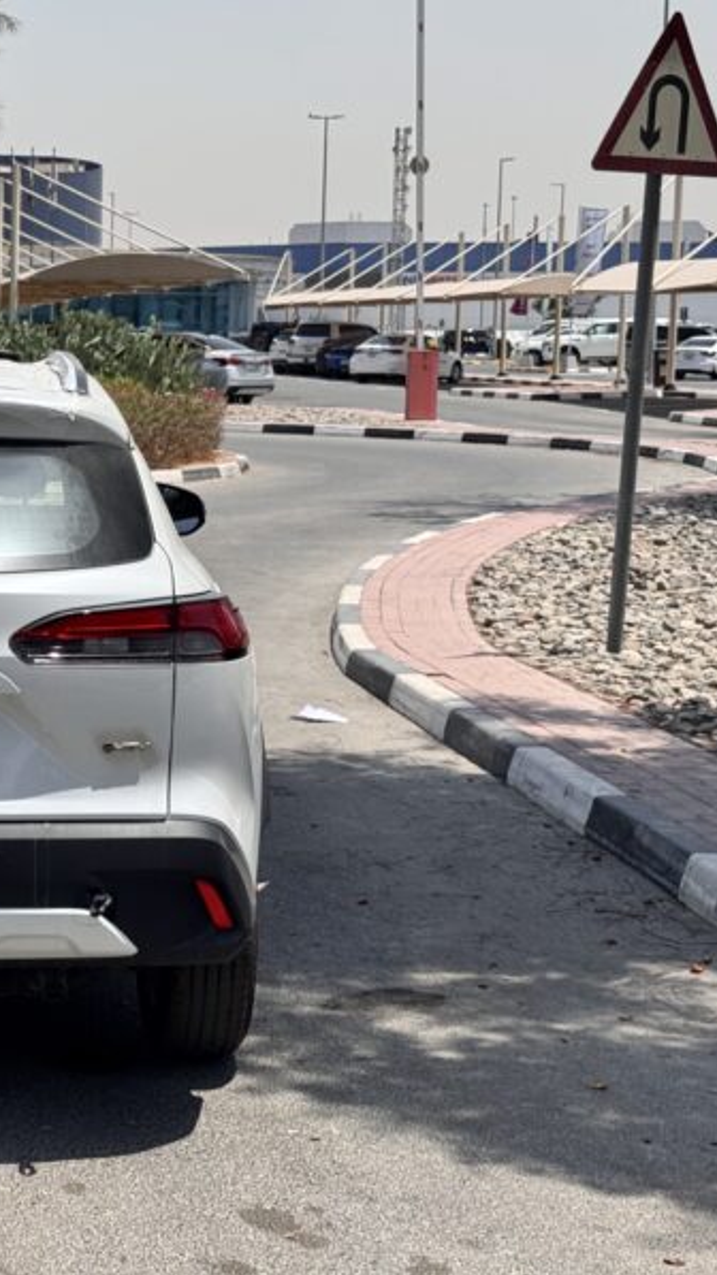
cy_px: 638
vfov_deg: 30.2
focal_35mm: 70
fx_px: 2368
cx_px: -68
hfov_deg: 16.7
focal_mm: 6.76
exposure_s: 1/4975
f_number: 1.78
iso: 64
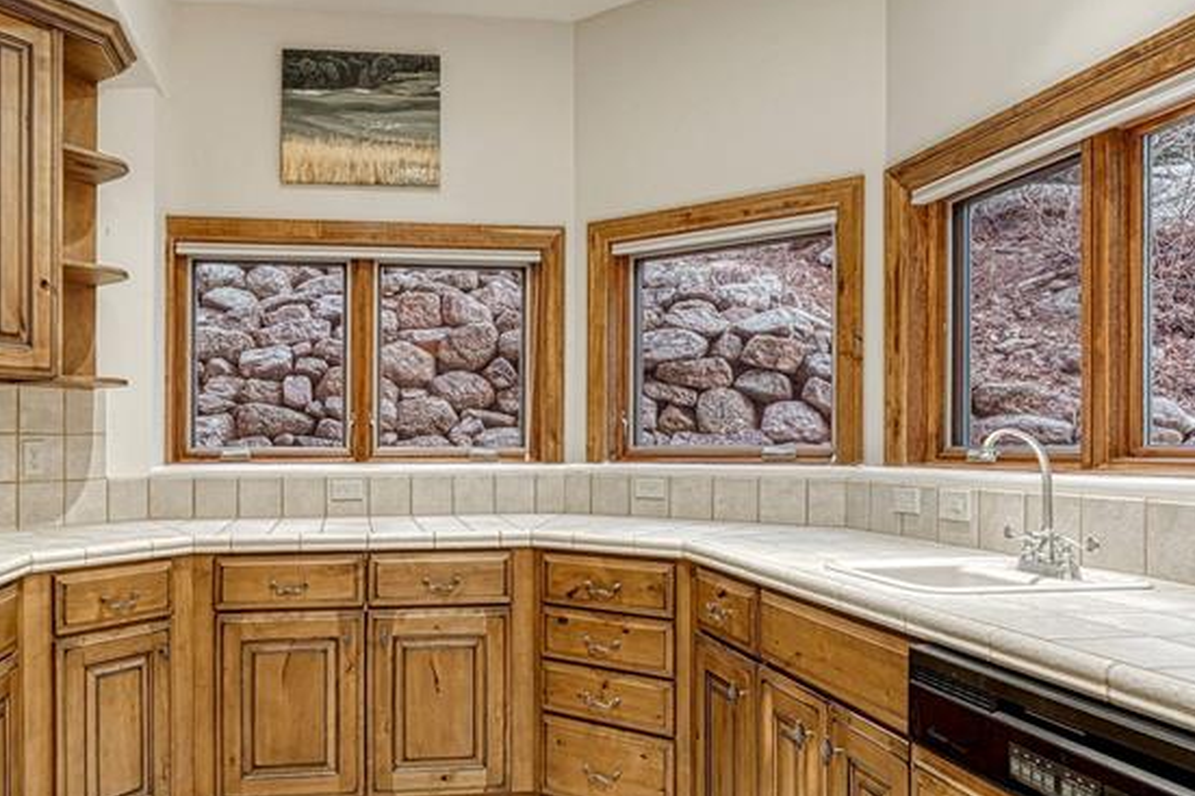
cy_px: 473
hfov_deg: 68.3
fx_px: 863
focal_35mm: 26
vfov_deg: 49.3
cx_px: 449
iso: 800
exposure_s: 1/125
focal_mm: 14
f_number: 8
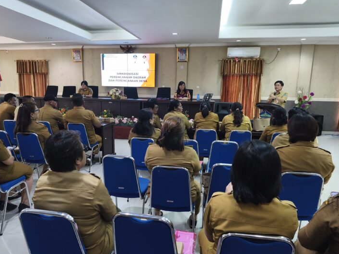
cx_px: 162
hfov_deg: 69.4
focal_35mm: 25
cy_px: 137
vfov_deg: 54.8
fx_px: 245
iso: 500
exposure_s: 1/50
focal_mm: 6.18
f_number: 1.65
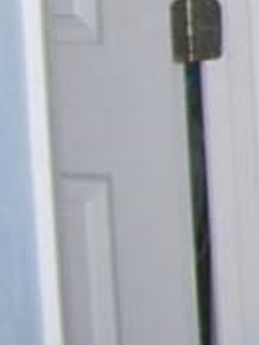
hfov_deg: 6.2
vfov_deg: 9.2
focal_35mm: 209
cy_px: -159
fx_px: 2085
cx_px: 932
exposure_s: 1/60
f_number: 2.7
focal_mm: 6
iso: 100
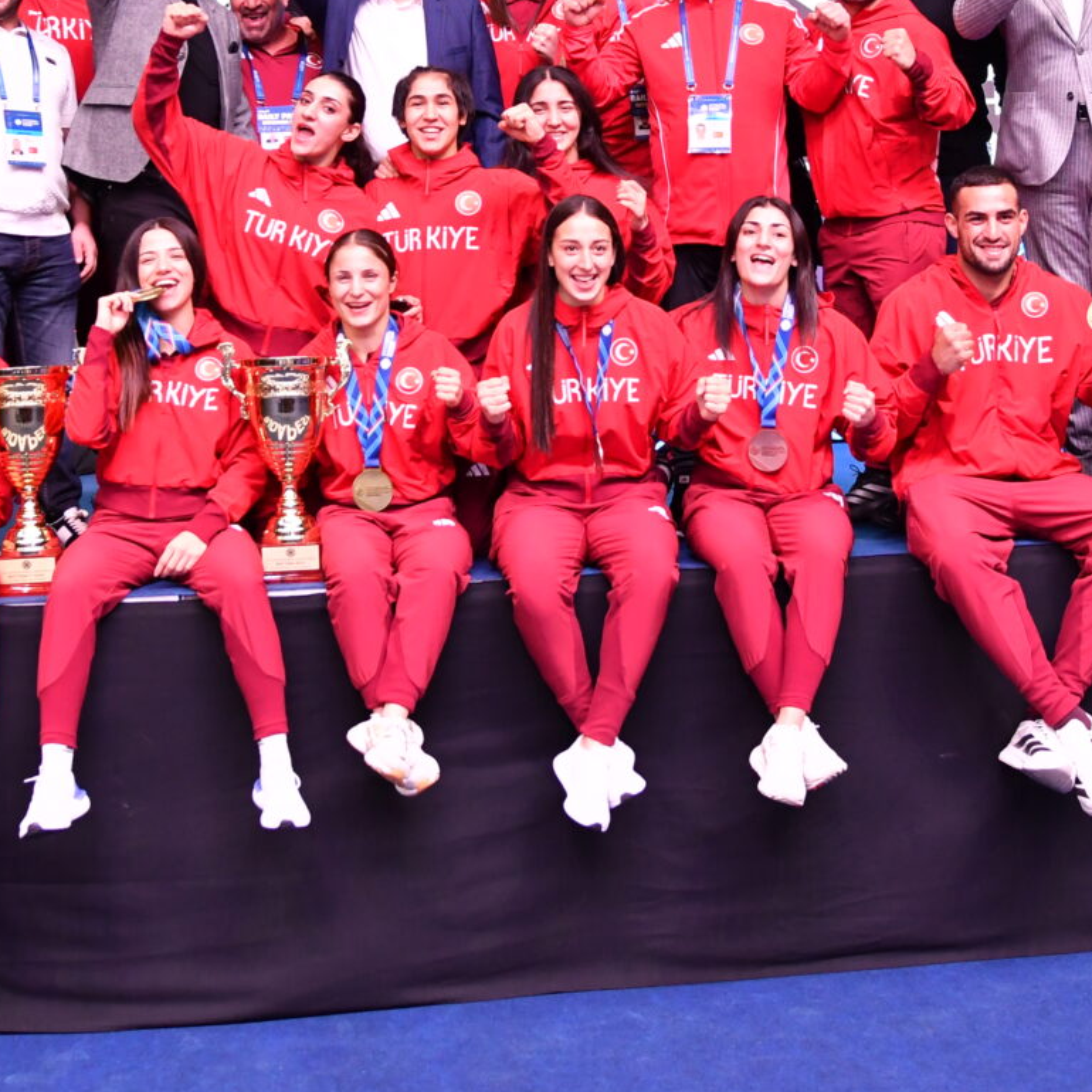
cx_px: 603
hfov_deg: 28.1
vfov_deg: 27.6
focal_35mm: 61
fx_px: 2177
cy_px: 213
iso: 1000
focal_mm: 18
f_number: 2
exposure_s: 1/200
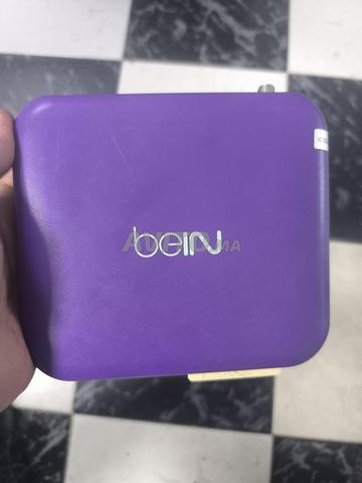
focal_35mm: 23
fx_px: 321
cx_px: 181
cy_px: 242
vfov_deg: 73.9
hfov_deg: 58.9
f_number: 1.65
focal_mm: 6.14
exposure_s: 1/25
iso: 1250
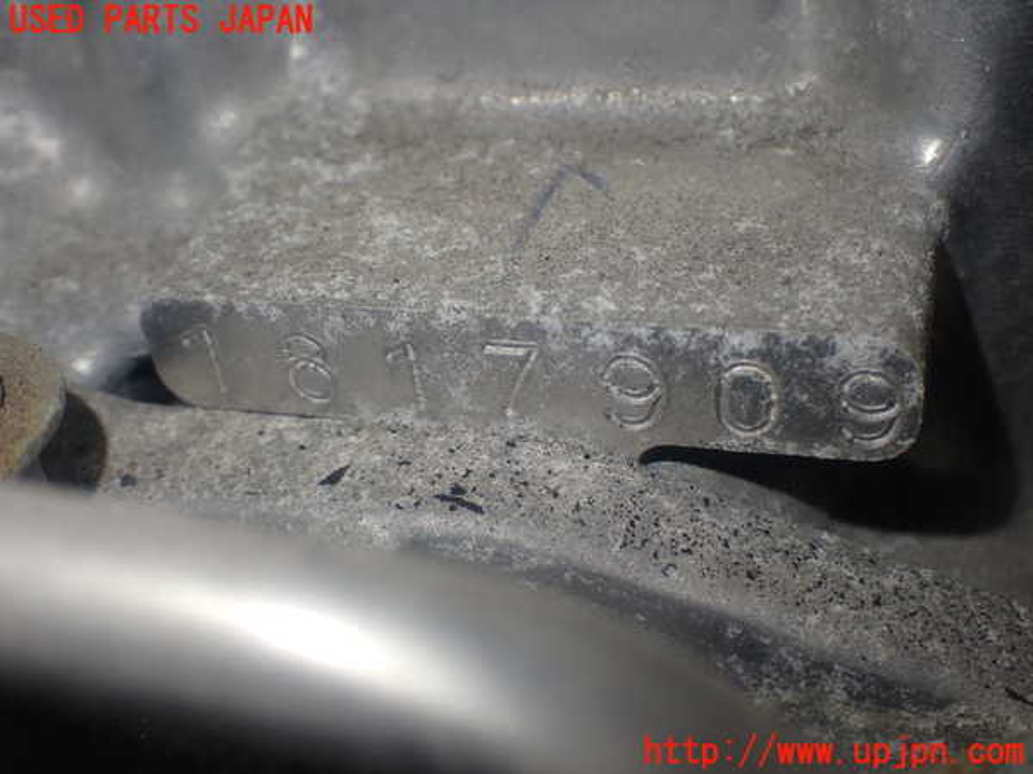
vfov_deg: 32.9
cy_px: 387
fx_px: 1313
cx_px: 516
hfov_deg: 42.9
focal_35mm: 44
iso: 200
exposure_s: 1/60
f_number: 2.9
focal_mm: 7.84
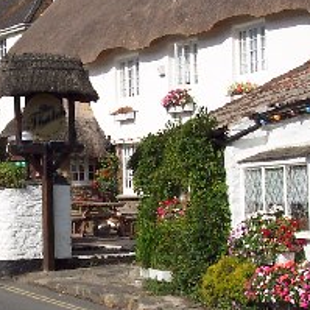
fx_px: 1054
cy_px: 125
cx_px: 58
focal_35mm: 104
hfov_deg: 16.6
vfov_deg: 16.7
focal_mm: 8
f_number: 4.8
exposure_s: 1/1000
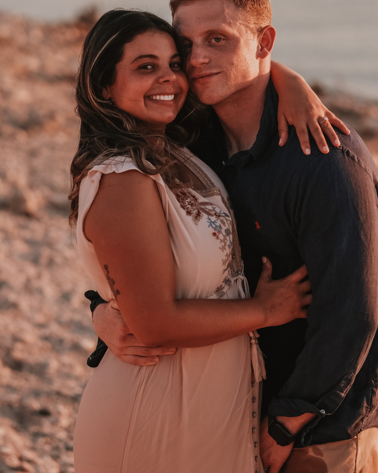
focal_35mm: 121
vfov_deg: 15.9
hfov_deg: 12.7
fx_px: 1692
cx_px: 210
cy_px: 201
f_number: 1.8
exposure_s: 1/4000
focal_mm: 56
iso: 640
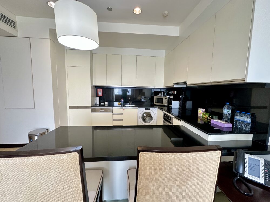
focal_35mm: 14
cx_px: 135
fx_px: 109
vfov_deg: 85.7
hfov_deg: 102.1
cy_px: 101
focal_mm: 2.22
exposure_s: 1/100
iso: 250
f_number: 2.2
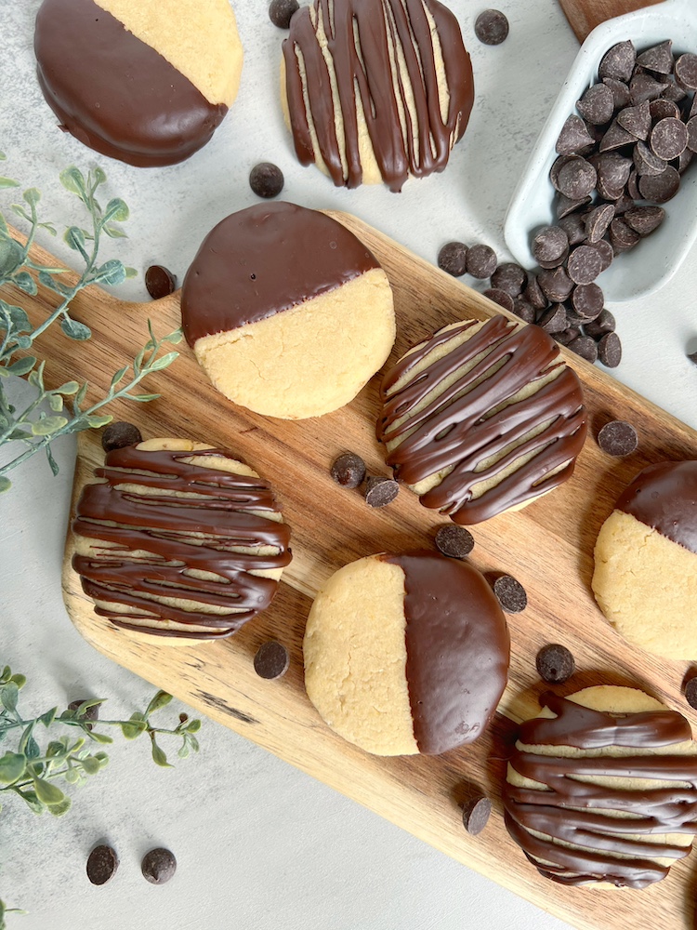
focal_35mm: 26
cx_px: 348
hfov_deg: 53.1
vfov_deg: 67.3
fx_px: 698
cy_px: 465
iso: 100
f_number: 1.5
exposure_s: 1/121
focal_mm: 5.7
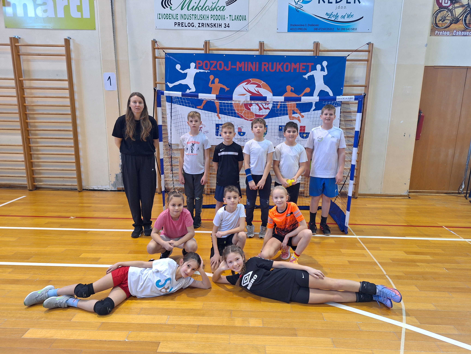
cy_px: 177
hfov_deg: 73.9
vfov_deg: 58.9
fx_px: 313
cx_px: 236
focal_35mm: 23
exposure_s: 1/50
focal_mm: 5.54
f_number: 1.8
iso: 160
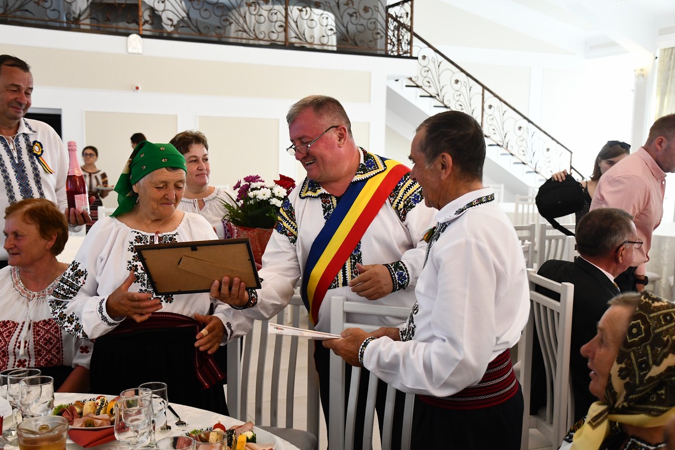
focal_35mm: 40
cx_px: 343
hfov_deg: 48.5
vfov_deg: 33.4
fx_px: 750
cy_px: 230
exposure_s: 1/400
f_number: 3
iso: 2000
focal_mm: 26
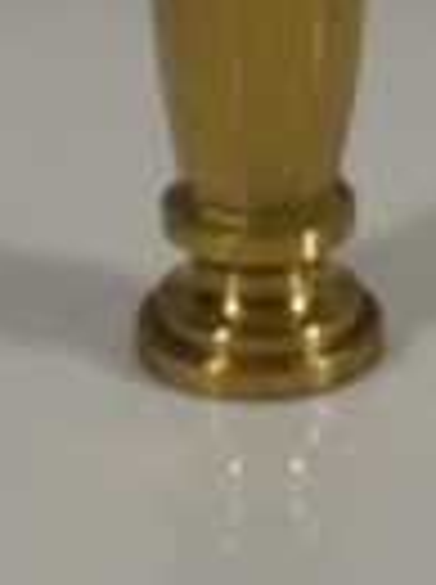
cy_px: -734
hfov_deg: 1.3
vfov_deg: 1.7
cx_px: 679
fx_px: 19528
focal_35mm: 1159
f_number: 5.4
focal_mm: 26.3
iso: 250
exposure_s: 1/125
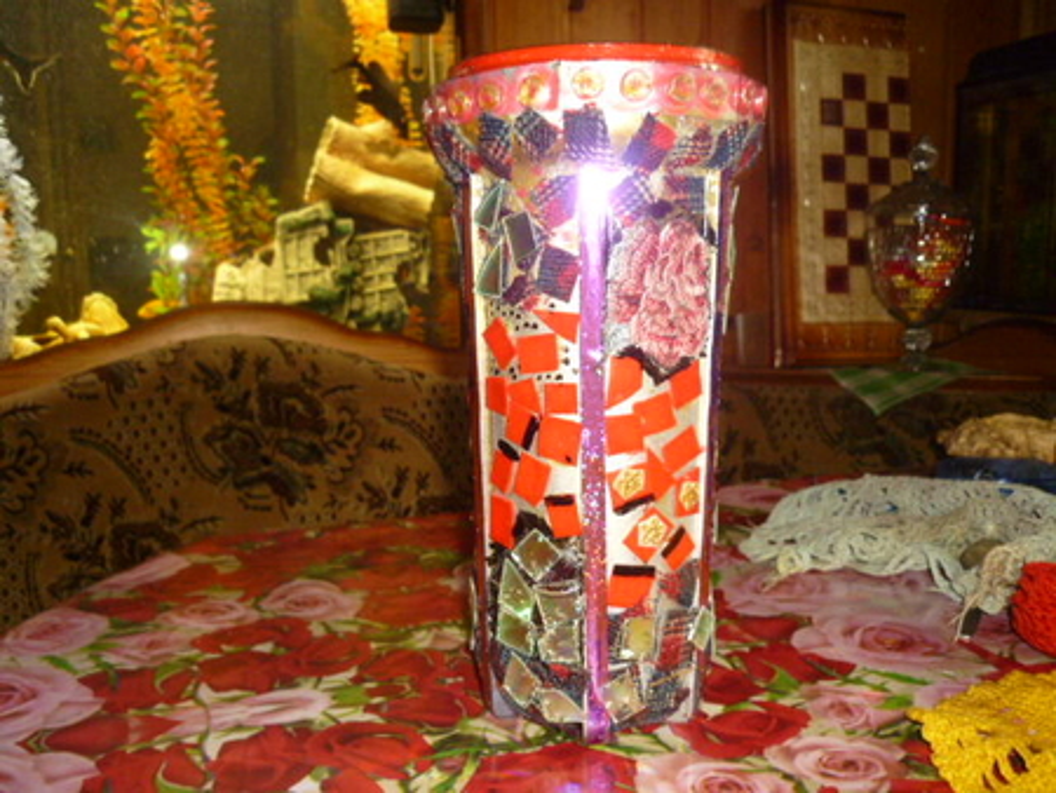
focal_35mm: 31
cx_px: 528
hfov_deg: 58.3
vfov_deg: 45.5
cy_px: 396
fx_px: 946
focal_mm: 5.5
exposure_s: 1/30
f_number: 2.8
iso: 400
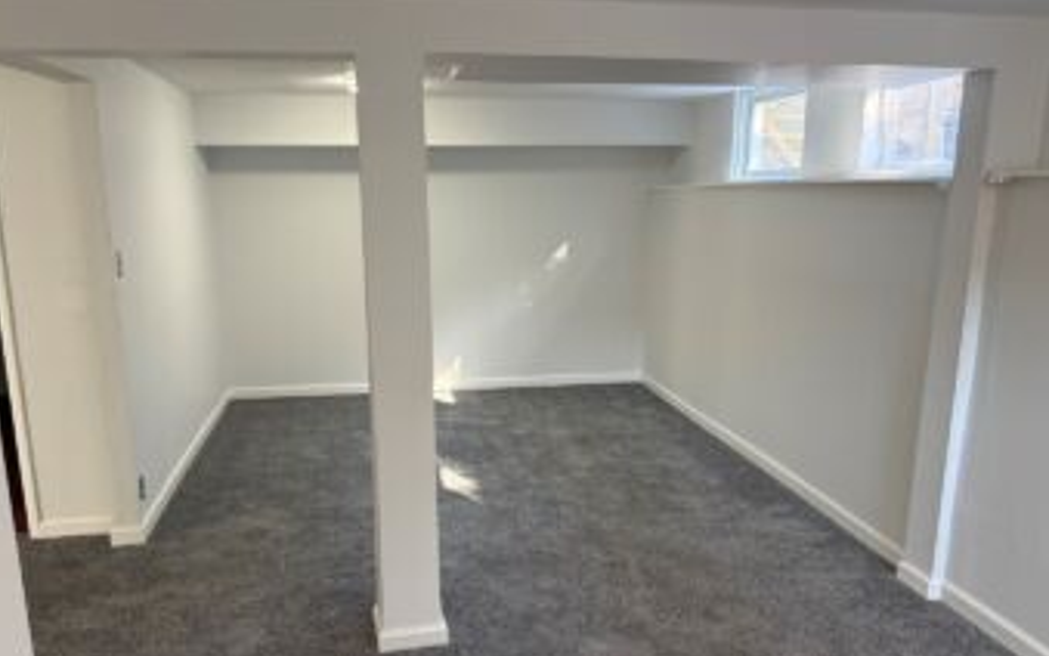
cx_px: 507
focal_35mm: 30
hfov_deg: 62.9
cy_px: 399
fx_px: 858
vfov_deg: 41.6
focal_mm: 6.76
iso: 160
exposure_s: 1/60
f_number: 1.78
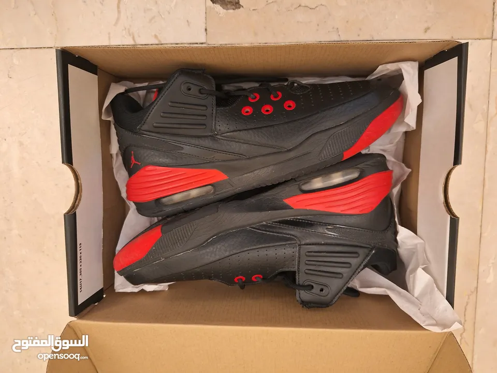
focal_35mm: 23
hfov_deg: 73.9
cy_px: 186
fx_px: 330
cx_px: 248
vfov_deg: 58.9
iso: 320
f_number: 1.8
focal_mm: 5.54
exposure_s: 1/33
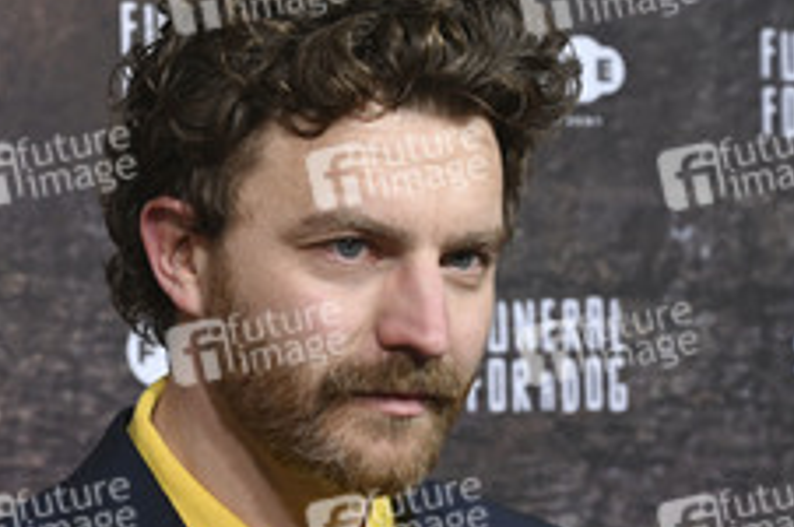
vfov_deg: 9.7
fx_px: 3083
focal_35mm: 140
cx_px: 304
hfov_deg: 14.7
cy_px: 432
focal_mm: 70
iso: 400
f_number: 6.3
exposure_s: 1/200
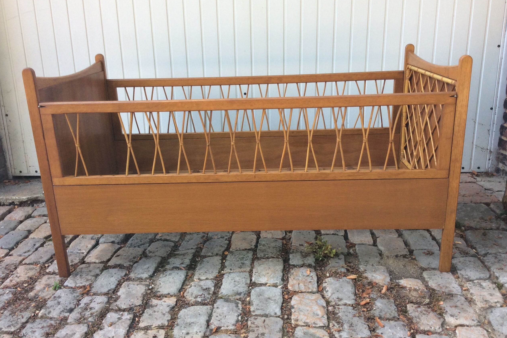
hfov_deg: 55.8
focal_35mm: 34
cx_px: 258
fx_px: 479
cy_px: 176
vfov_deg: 38.9
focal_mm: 3.3
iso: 32
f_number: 2.4
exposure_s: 1/187
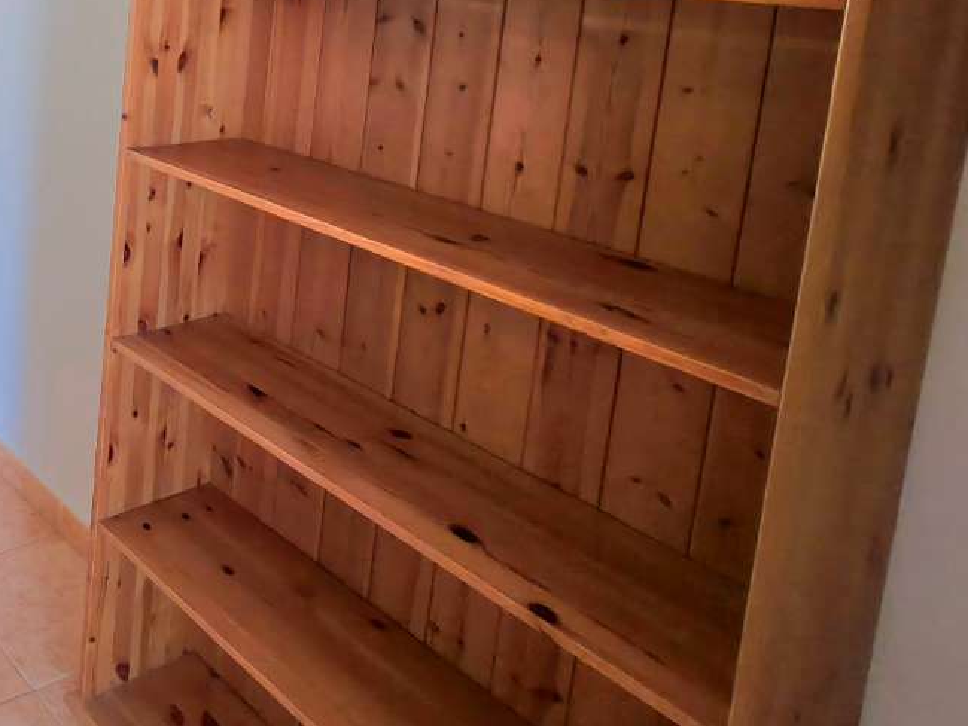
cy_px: 17
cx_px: -131
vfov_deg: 41.4
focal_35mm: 30
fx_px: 839
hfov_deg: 43.8
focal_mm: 2.2
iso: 125
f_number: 1.9
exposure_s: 1/33.4
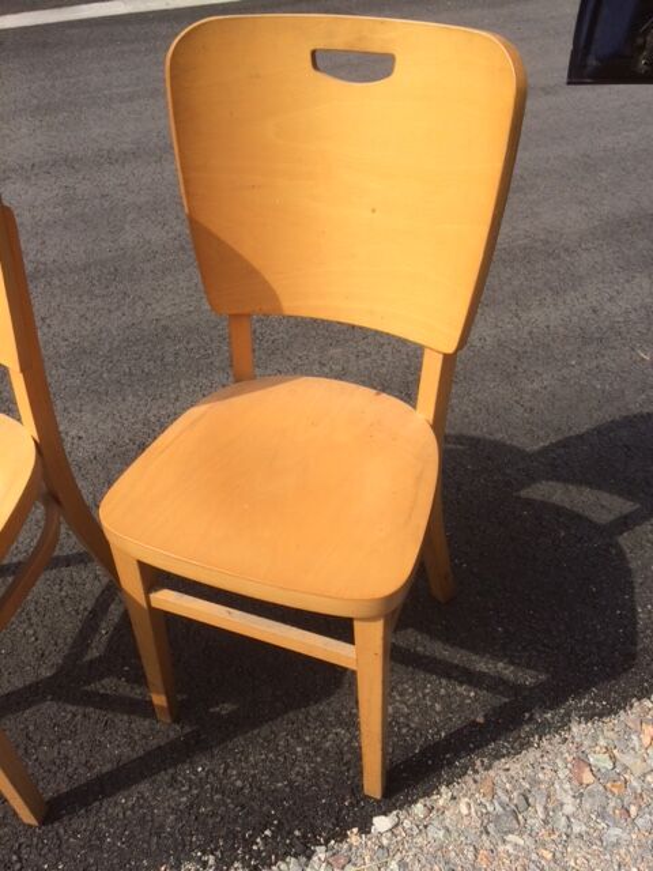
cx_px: 326
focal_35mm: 29
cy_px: 436
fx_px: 729
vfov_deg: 61.7
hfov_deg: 48.2
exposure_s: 1/2053
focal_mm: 4.15
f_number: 2.2
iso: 32
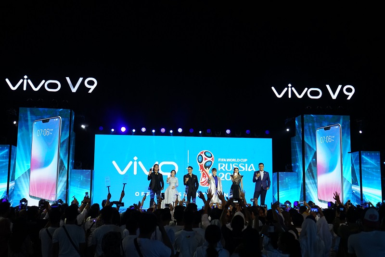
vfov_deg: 29.2
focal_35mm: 46
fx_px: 492
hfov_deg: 42.8
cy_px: 128
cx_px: 192
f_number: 4.5
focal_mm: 46
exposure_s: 1/160
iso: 1600
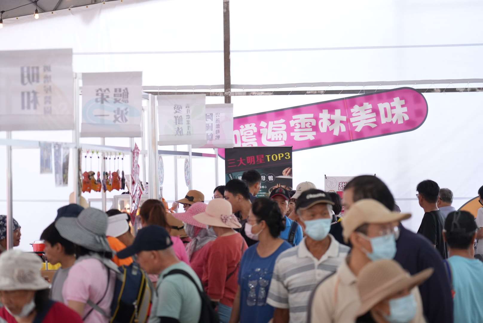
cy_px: 162
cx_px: 242
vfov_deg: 13.1
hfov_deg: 19.4
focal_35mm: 105
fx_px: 1410
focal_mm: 105
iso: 2000
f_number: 4
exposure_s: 1/200
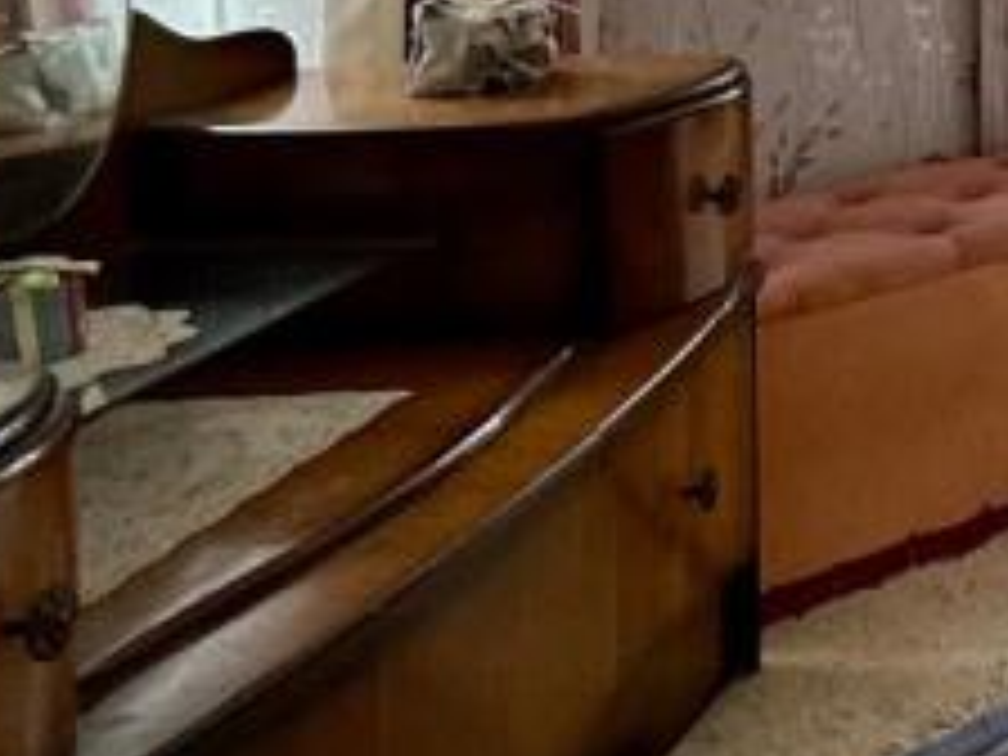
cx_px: 1732
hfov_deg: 21.7
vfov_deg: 20.1
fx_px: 1864
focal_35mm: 64
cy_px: -346
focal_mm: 2.22
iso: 100
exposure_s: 1/100
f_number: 2.2
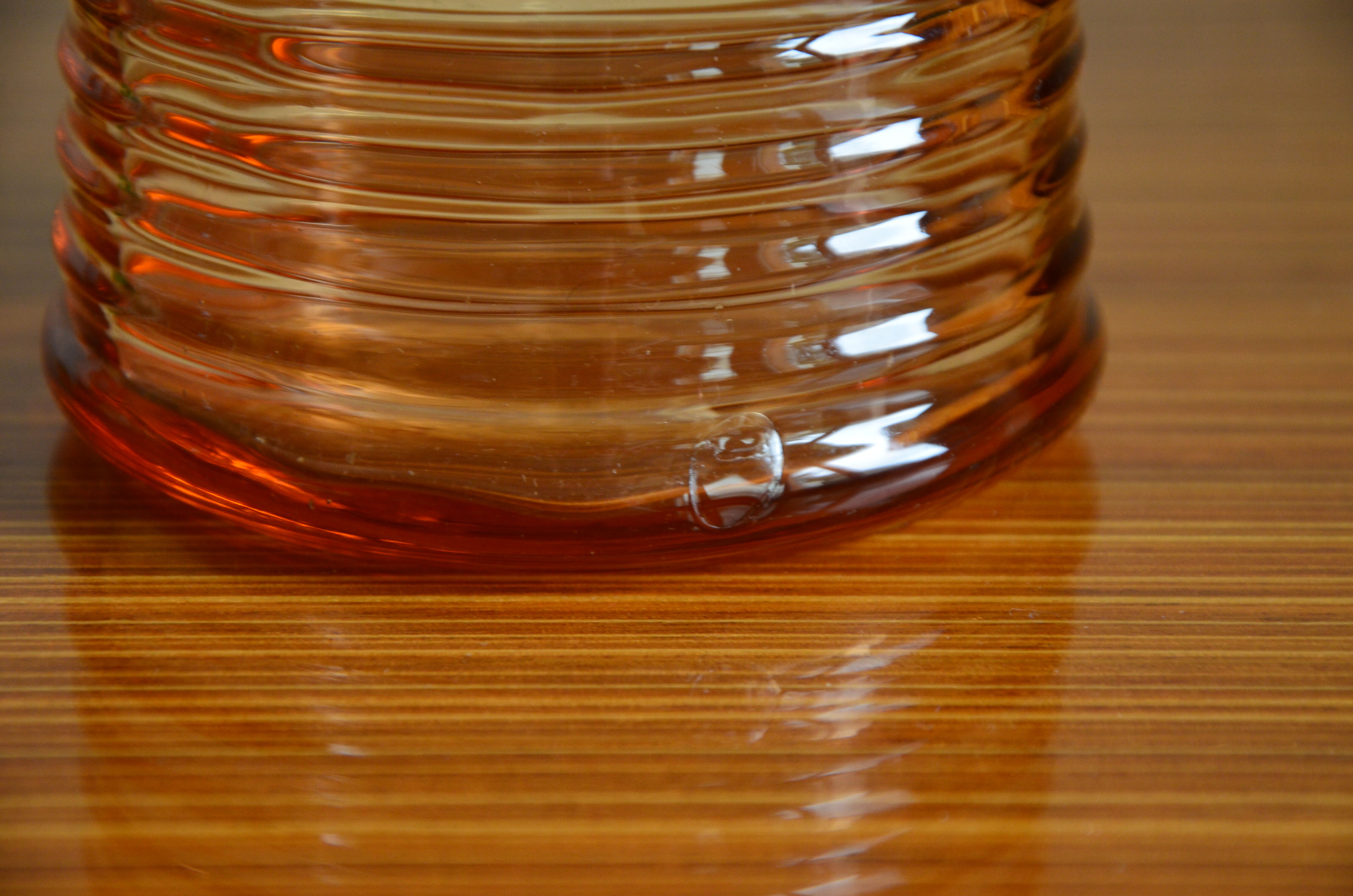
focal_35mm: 158
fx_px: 5907
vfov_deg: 8.7
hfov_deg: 13.1
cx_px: 676
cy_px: 448
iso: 800
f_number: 7.1
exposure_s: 1/40
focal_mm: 105
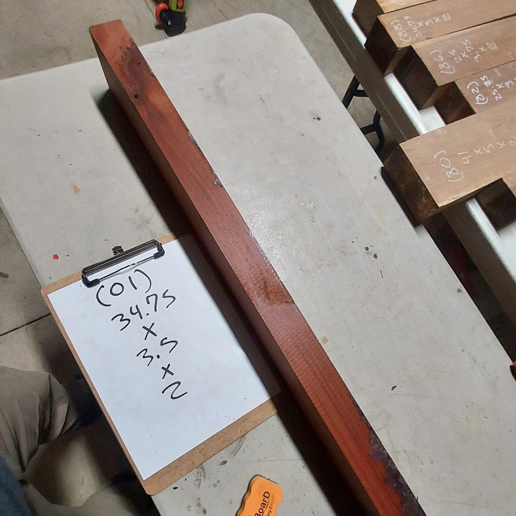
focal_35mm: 16
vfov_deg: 85.6
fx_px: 270
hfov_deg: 87.4
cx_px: 267
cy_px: 324
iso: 200
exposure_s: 1/60
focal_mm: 1.42
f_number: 2.2
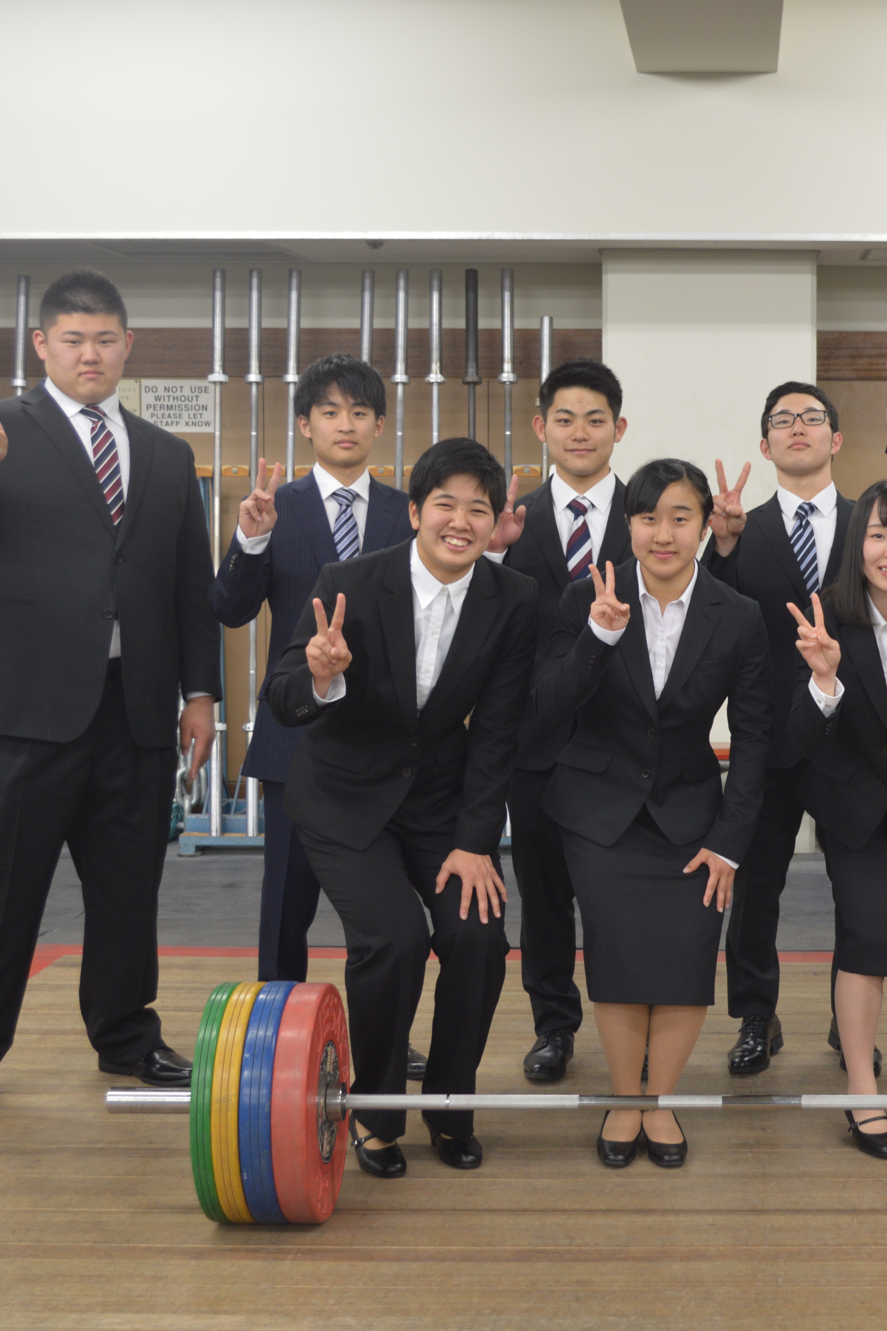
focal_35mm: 55
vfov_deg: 36.2
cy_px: 672
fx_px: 2033
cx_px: 767
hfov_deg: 24.1
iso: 360
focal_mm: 24
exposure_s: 1/30
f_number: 4
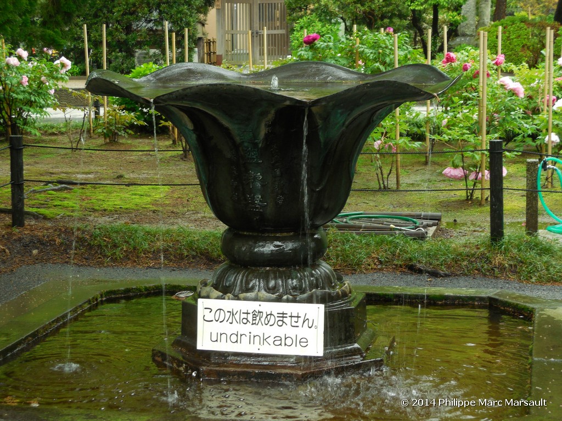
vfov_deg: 18.2
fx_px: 1315
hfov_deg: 24.1
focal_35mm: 81
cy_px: 210
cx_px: 281
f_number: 4.6
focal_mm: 14.5
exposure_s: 1/30
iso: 250
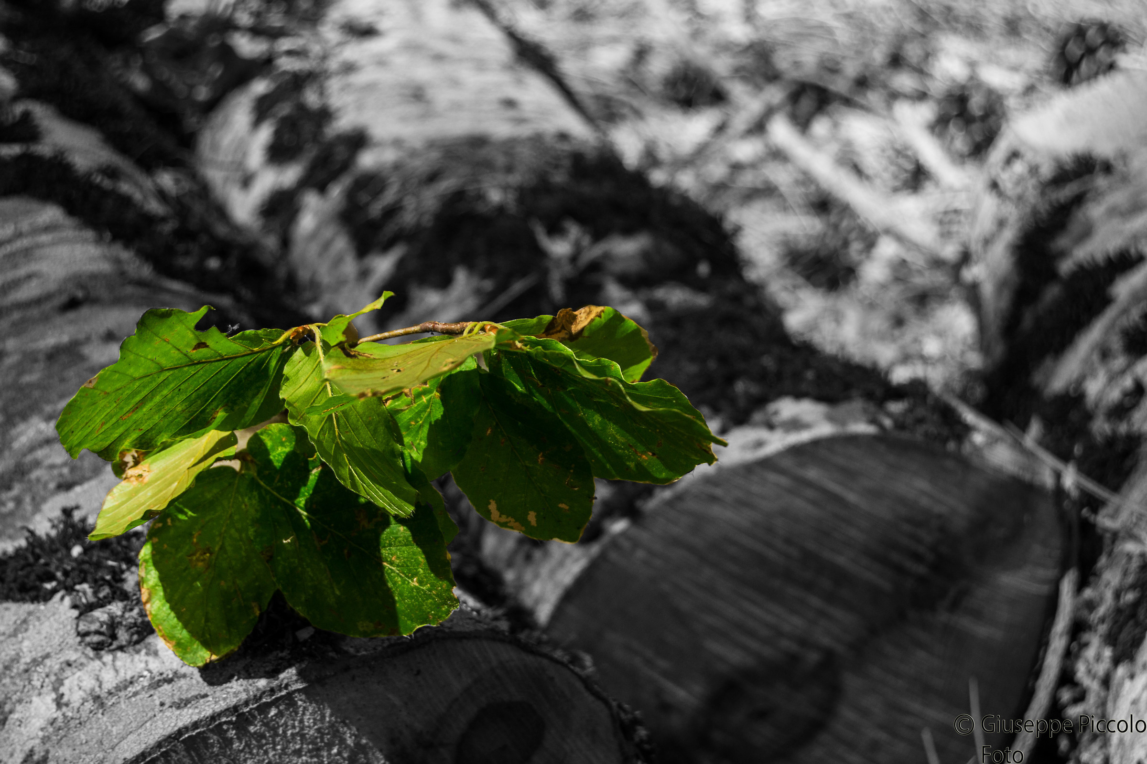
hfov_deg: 24.6
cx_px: 574
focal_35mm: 82
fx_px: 2628
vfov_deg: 16.6
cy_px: 382
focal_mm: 55
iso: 100
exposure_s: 1/100
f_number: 6.3
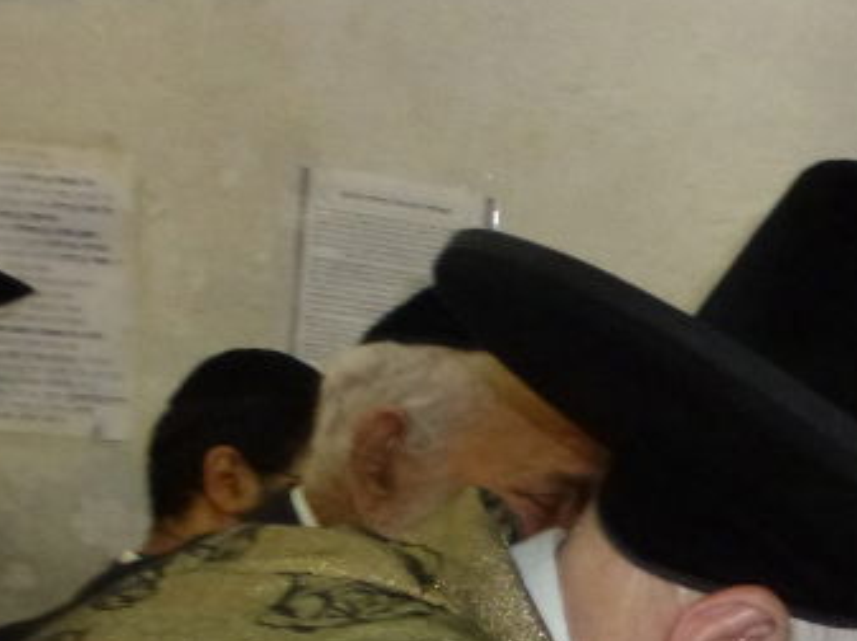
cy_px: 819
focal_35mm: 73
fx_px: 1805
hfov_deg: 24.0
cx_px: 1058
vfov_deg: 18.8
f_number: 3.3
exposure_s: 1/60
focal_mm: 4.3
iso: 400
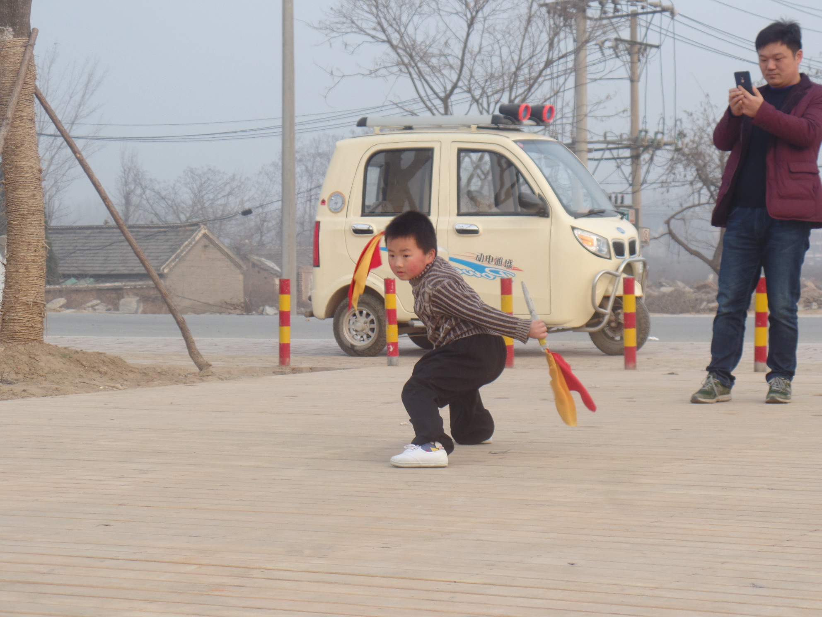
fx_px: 2208
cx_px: 411
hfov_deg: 21.1
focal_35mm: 93
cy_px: 308
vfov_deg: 15.9
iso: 80
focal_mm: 16.5
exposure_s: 1/125
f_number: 3.9
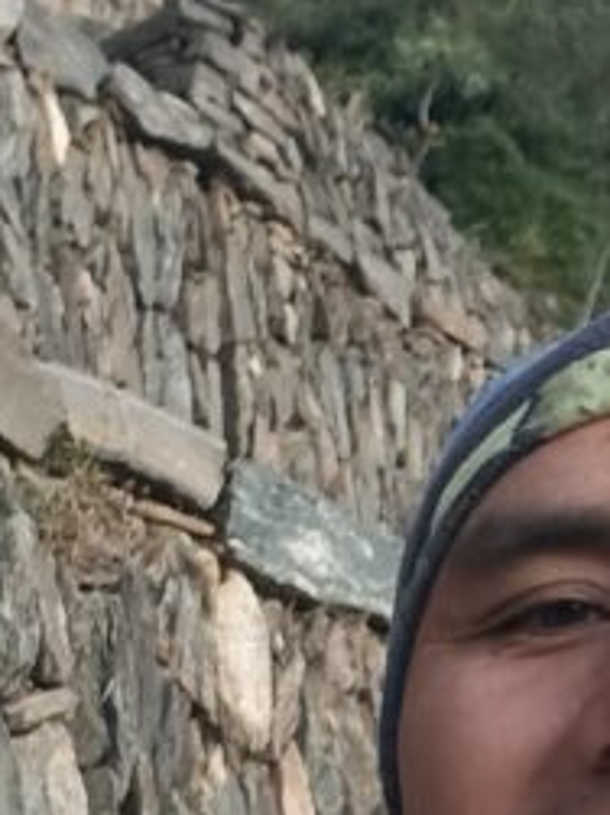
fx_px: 2399
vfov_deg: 18.8
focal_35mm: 102
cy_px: 796
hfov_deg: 14.5
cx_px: 402
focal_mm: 3.23
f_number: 2.4
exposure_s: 1/100
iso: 250
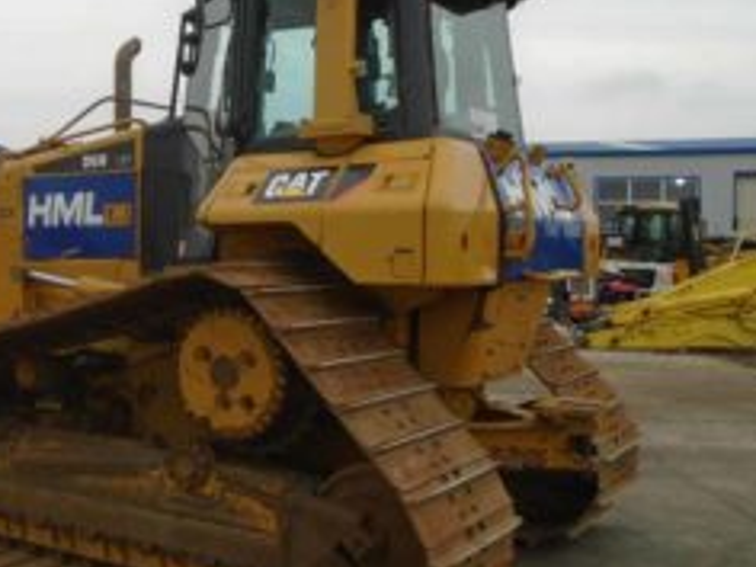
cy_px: 259
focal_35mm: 44
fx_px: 961
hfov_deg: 40.9
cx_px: 138
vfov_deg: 32.9
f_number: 3.2
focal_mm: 4.6
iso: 100
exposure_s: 1/320
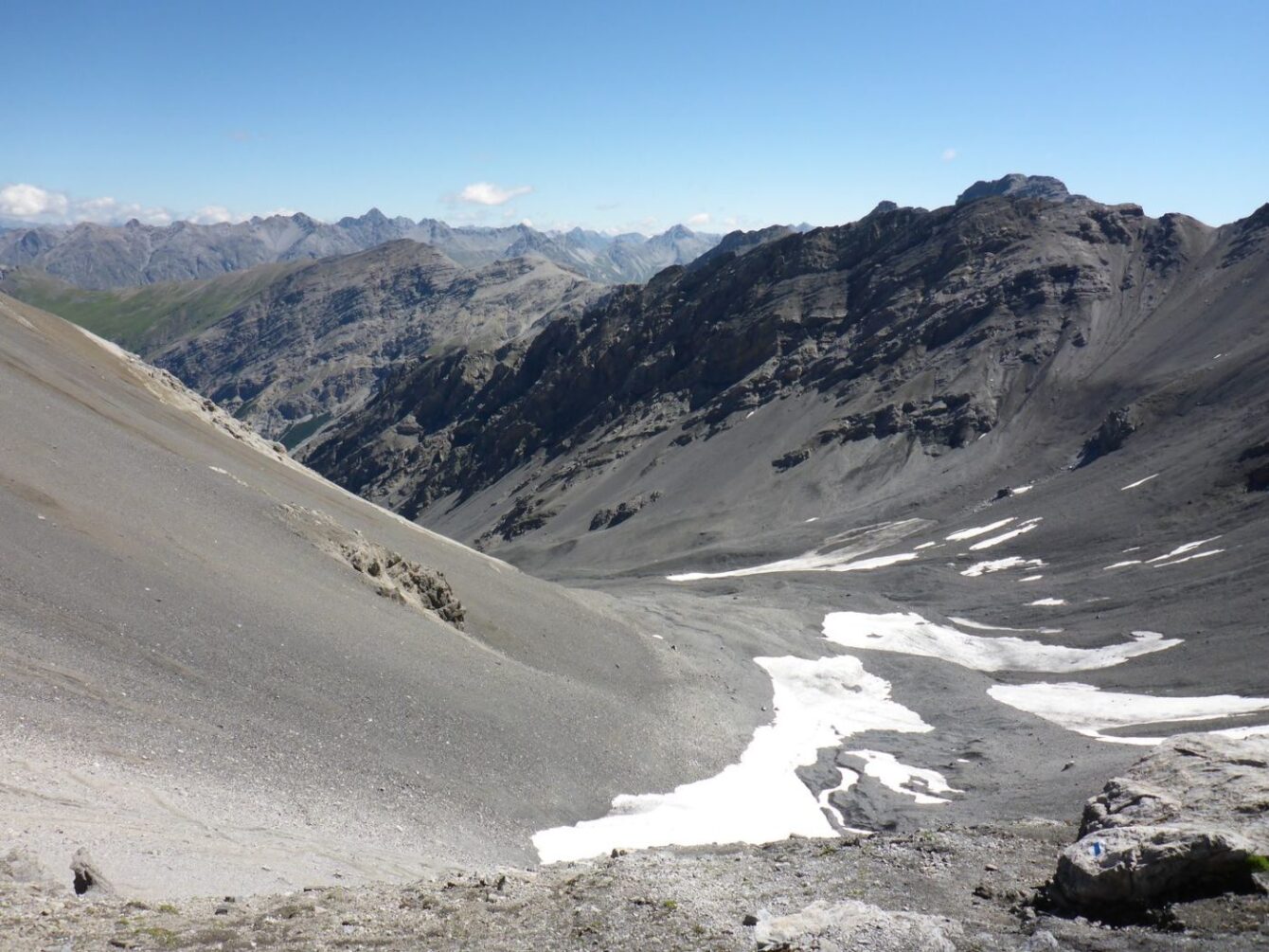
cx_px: 634
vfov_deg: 49.7
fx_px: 1026
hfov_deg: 63.4
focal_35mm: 28
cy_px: 476
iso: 100
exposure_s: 1/1000
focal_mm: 4.9
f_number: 3.3
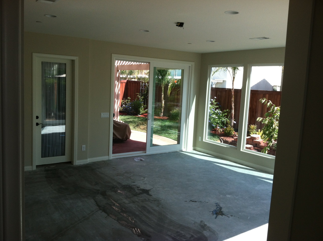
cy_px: 120
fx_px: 326
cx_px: 162
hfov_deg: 52.7
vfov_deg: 40.6
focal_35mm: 35
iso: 80
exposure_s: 1/217
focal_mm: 3.85
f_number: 2.8
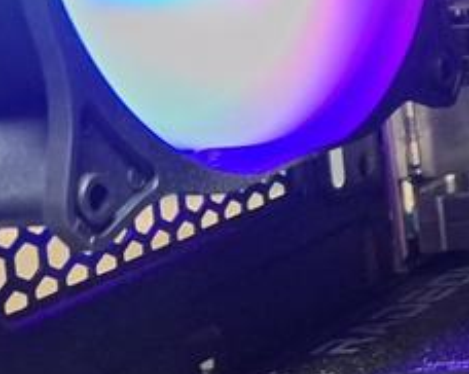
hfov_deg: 12.4
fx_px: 1747
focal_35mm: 126
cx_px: 1096
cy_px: -43
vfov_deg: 12.0
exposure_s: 1/20
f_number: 1.8
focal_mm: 5.54
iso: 400
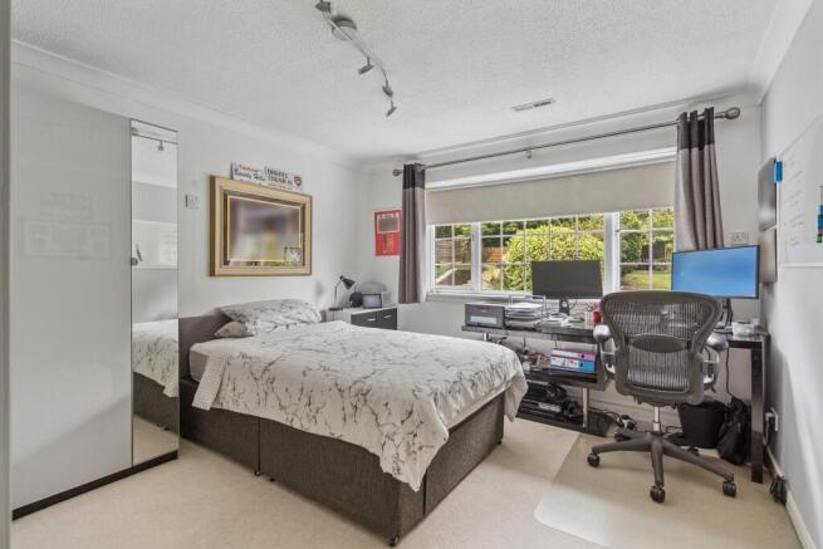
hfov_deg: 96.7
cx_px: 412
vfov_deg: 73.8
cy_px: 274
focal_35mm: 16
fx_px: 366
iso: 640
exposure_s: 1/30
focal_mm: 16
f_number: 5.6
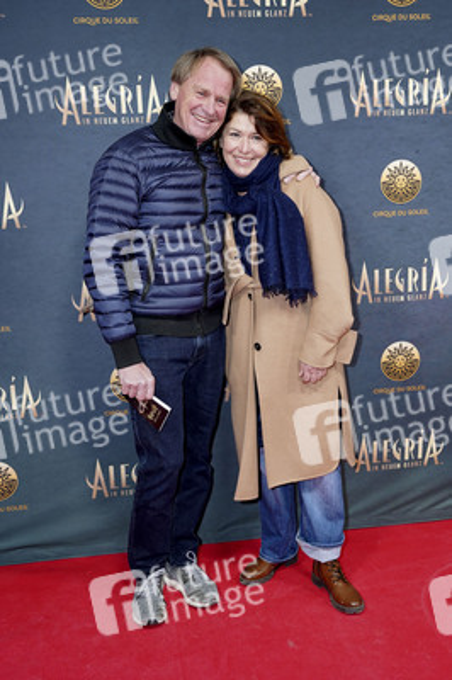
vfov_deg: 53.2
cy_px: 340
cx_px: 226
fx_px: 679
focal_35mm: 36
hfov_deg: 36.8
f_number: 4.5
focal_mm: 36
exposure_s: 1/200
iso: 2000
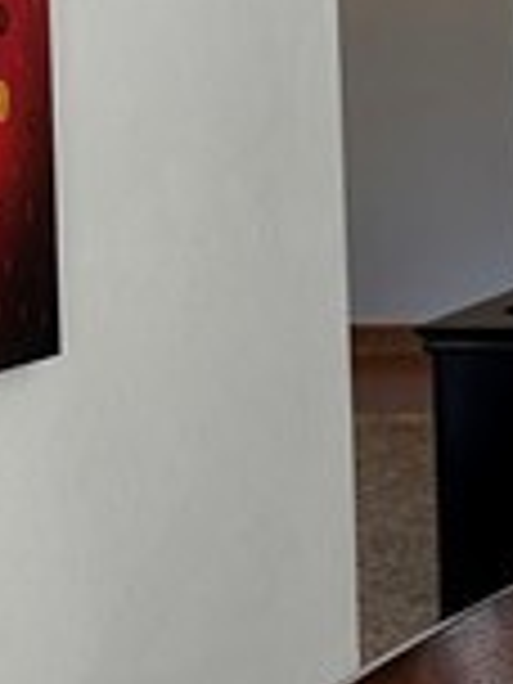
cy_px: 117
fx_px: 3201
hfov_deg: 7.6
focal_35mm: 162
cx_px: 1688
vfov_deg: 12.1
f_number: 1.78
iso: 80
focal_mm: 6.86
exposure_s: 1/121
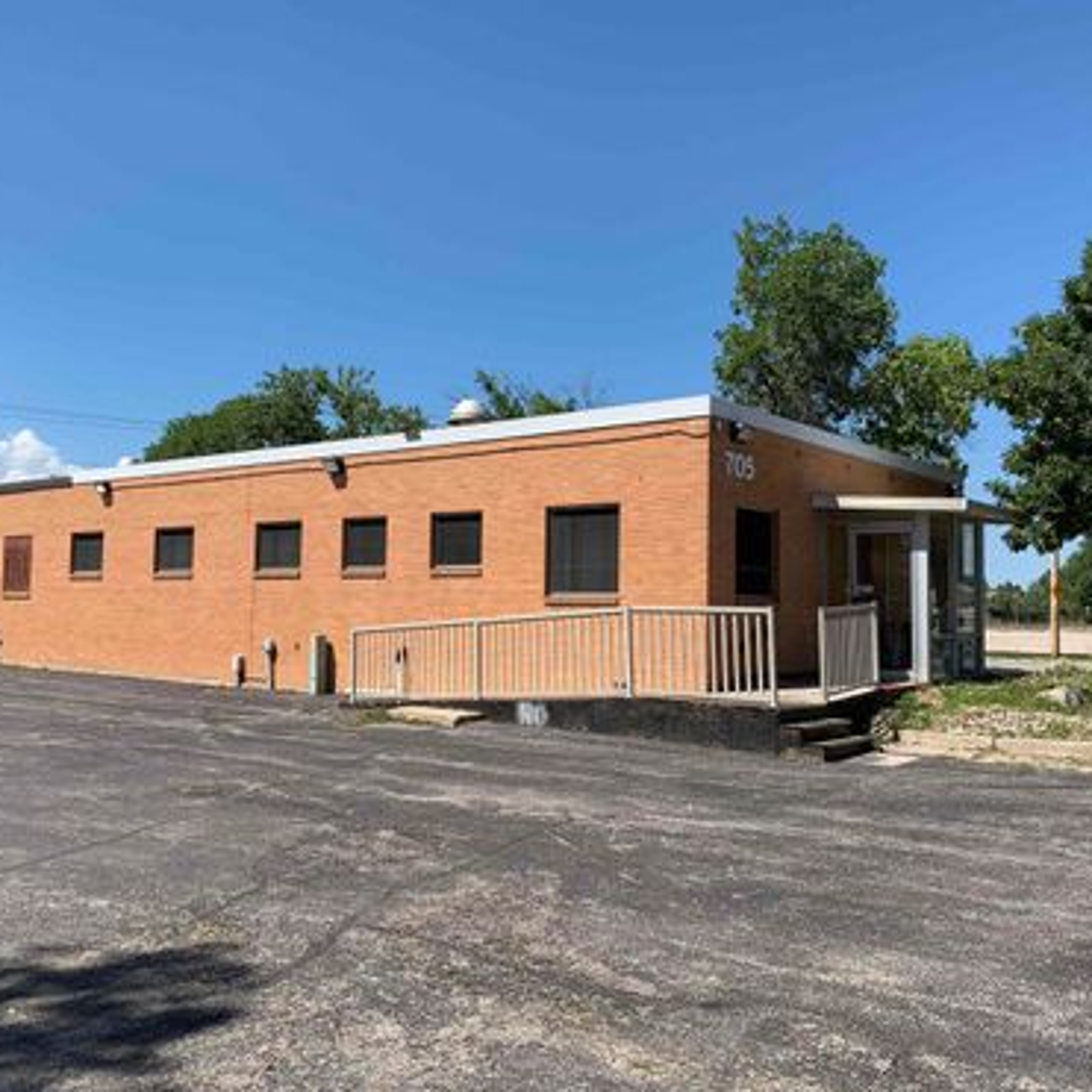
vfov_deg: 52.5
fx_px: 1106
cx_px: 527
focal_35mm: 31
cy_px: 546
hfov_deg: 52.5
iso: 25
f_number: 1.8
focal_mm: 4.25
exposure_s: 1/2257
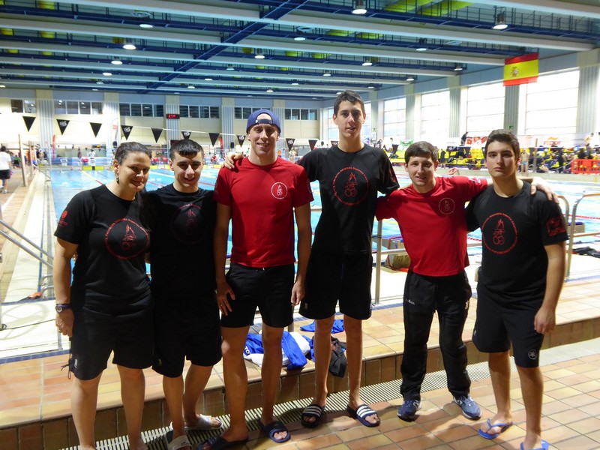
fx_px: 537
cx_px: 300
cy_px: 225
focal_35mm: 31
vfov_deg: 45.4
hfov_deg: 58.4
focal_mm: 5.4
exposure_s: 1/8
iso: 400
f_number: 3.5
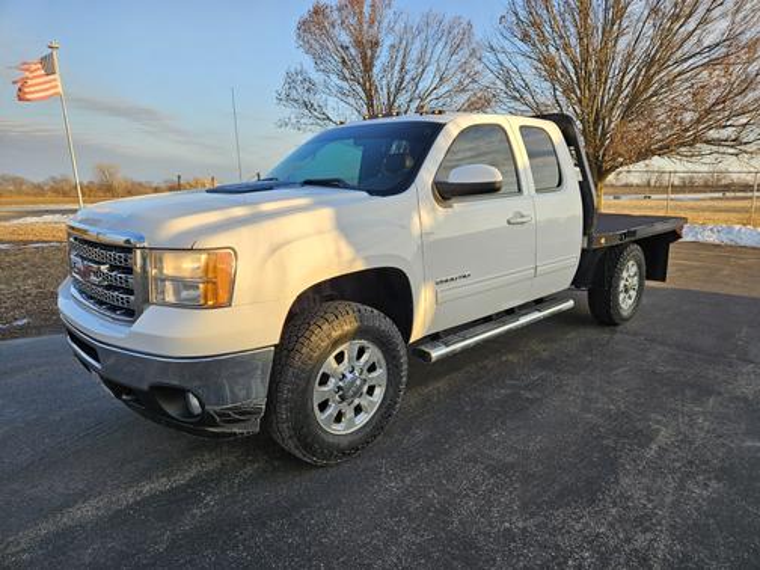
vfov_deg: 58.9
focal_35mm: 23
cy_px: 285
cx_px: 380
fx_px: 505
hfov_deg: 73.9
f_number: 1.8
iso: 25
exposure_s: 1/376
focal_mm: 5.4
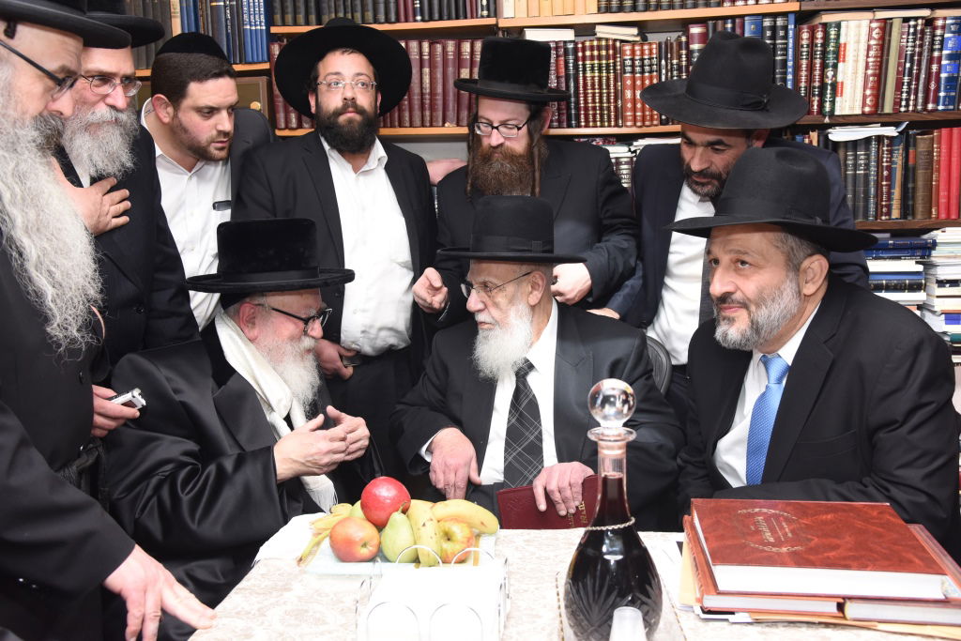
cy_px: 320
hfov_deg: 55.8
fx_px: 908
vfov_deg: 38.9
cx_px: 480
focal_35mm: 34
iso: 1250
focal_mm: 34
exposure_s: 1/125
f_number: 5.6
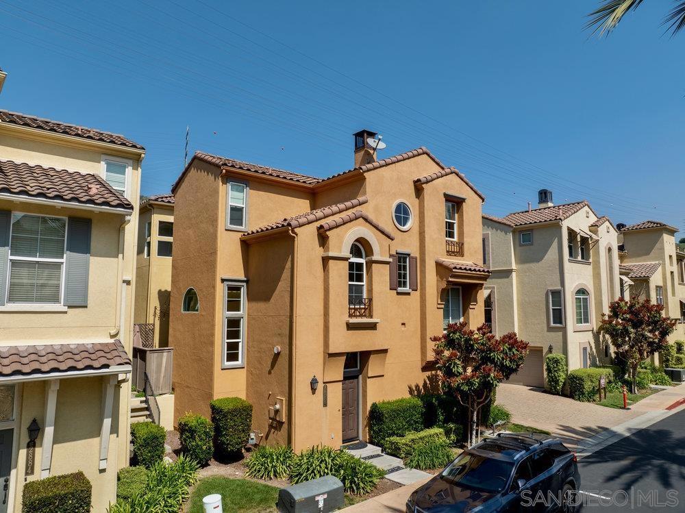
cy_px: 256
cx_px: 342
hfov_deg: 71.6
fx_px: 475
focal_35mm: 24
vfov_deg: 56.8
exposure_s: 1/4000
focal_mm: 12.29
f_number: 2.8
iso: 100
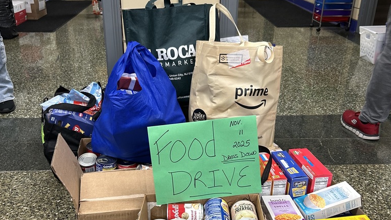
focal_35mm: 38
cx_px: 195
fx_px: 394
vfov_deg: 31.0
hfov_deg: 52.8
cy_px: 138
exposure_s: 1/89
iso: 125
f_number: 1.5
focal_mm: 5.7
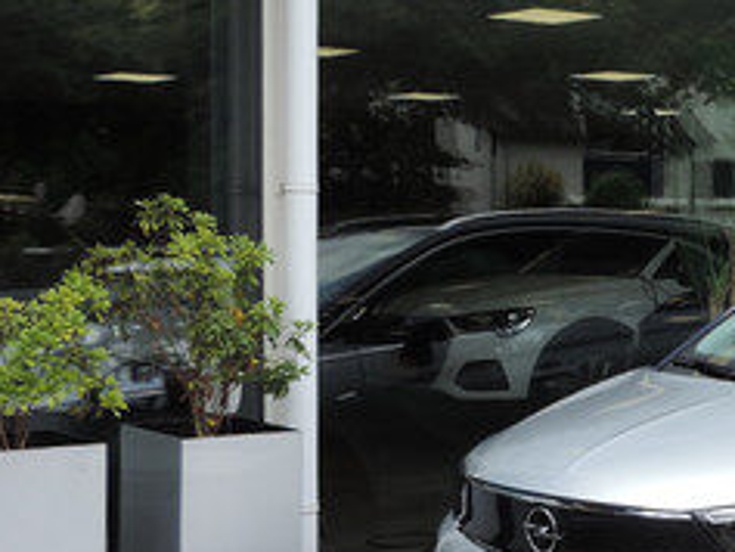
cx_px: 813
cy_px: 295
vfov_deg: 16.6
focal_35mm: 89
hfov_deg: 20.9
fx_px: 1891
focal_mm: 5.8
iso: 80
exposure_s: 1/250
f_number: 3.2
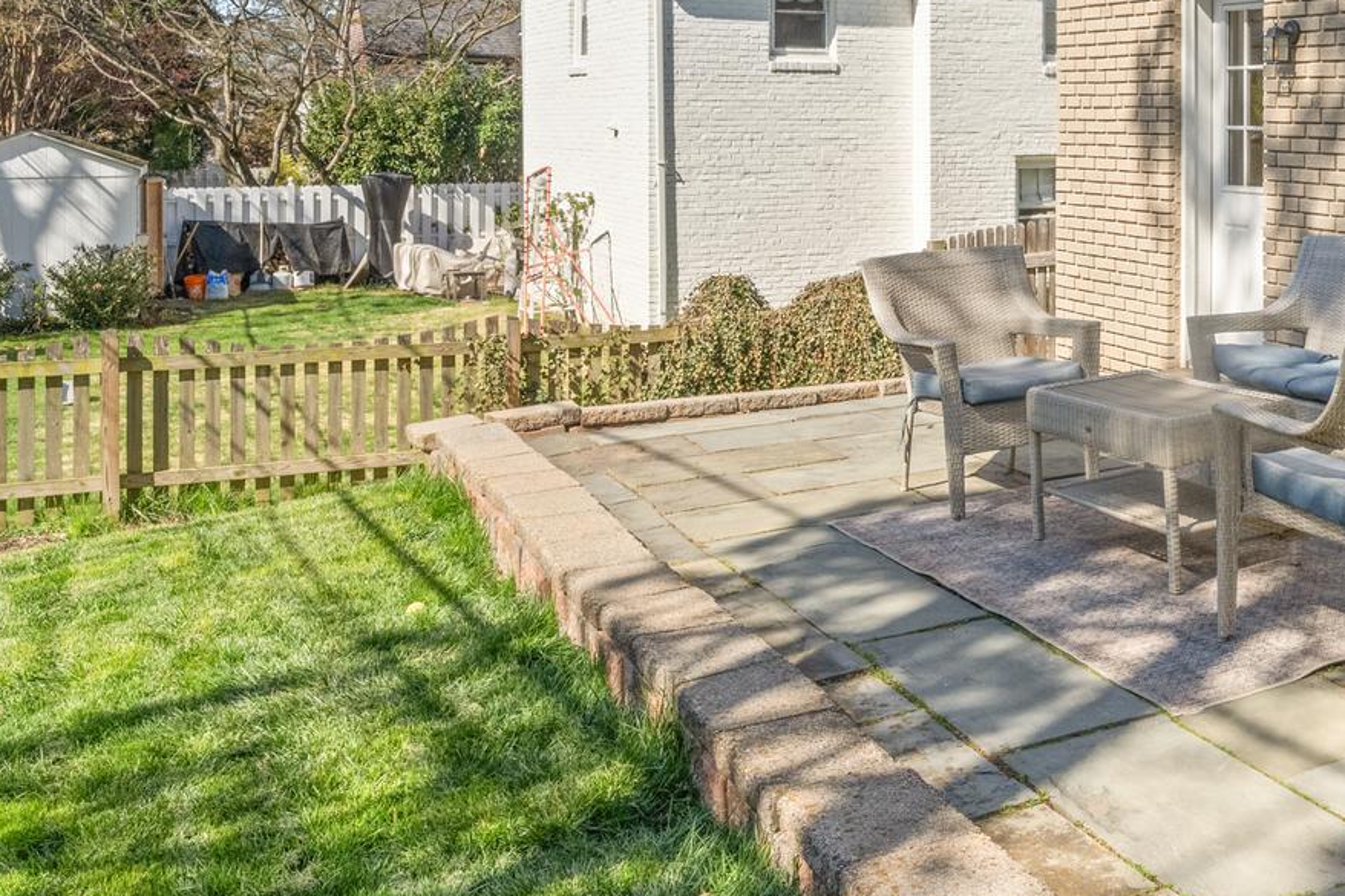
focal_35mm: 42
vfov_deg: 30.8
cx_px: 1132
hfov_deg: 43.5
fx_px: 1569
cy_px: 140
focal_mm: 18
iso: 500
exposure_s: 1/1000
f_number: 10
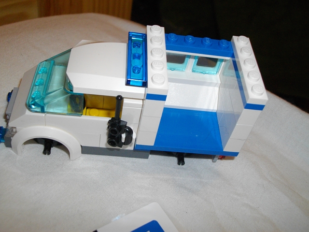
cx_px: 154
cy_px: 116
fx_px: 348
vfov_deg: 36.8
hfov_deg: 47.9
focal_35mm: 39
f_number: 3.2
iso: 200
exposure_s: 1/60
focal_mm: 7.1
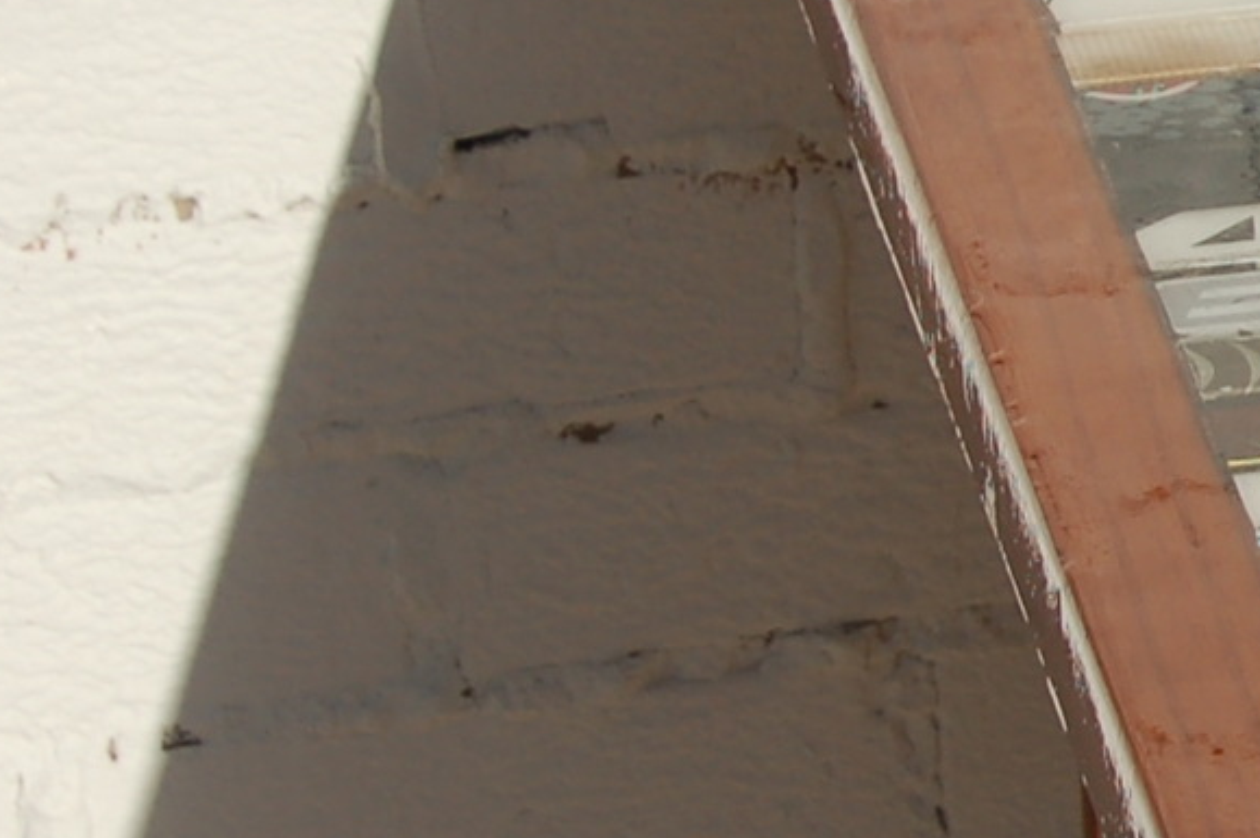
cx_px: 2585
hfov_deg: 6.2
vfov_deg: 4.2
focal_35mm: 324
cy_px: 400
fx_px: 11330
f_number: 10
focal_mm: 50
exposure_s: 1/400
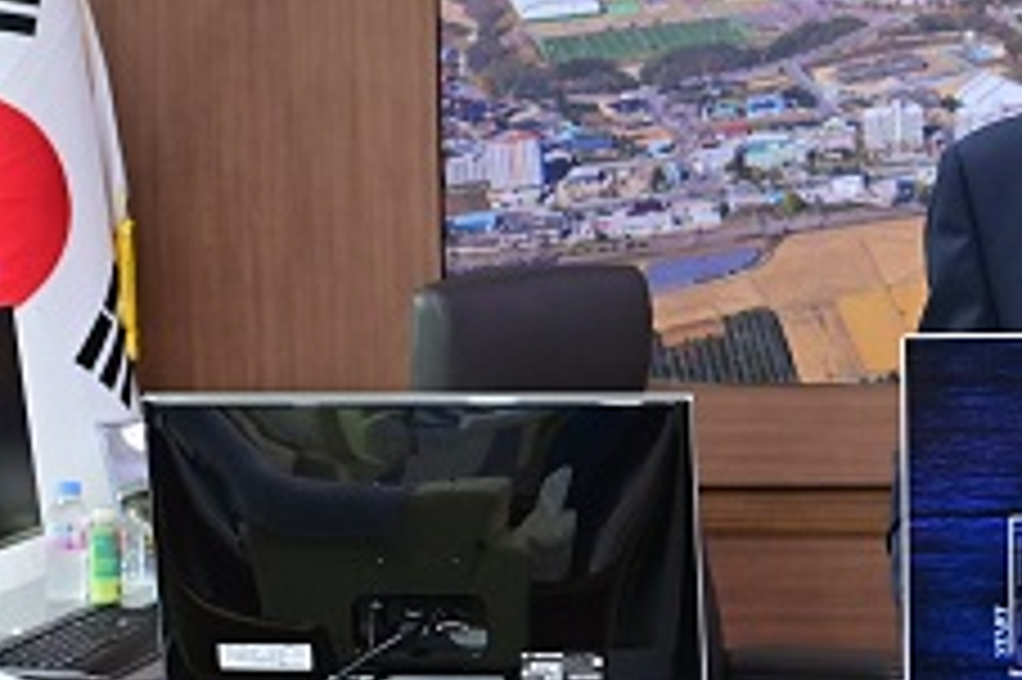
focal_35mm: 113
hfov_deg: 17.3
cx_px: 1216
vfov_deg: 12.1
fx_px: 3206
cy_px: 270
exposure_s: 1/160
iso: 2500
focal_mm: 40
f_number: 3.5
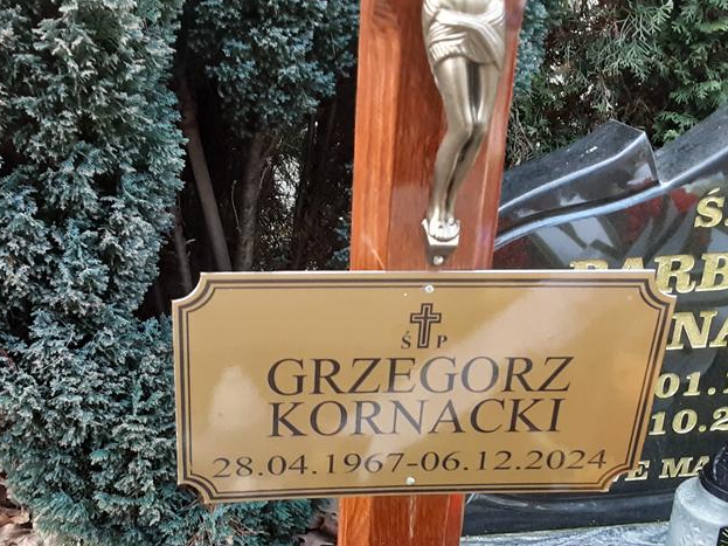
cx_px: 300
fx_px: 925
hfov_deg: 42.8
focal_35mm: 44
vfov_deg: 32.6
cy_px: 366
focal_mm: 2.9
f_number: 1.9
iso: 125
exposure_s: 1/50
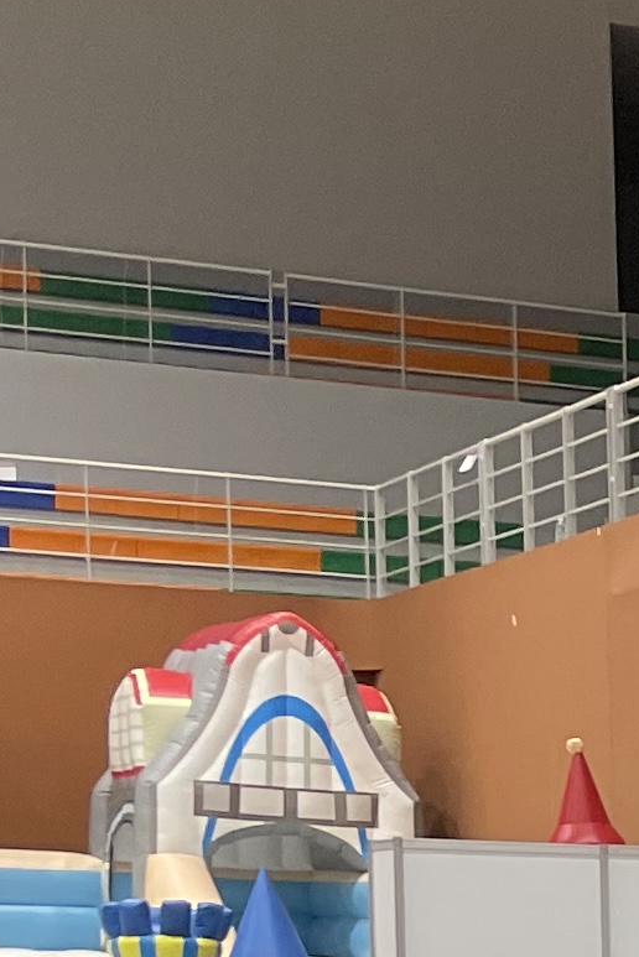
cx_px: 2140
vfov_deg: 14.0
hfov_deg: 7.9
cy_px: 1244
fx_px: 3750
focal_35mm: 141
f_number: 1.6
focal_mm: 4.2
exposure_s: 1/120
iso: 125
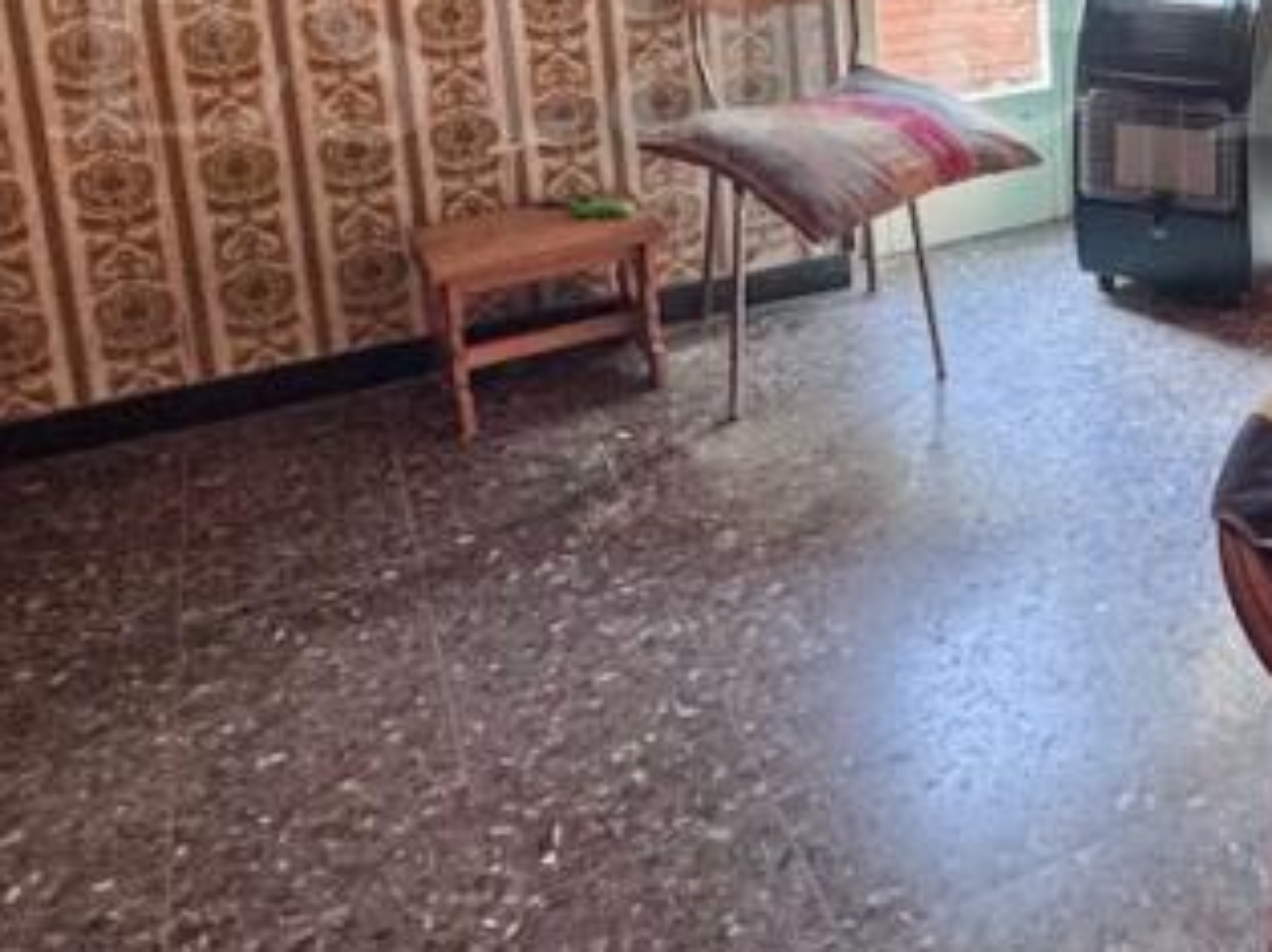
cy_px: 8
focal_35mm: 44
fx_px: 1616
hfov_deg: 36.3
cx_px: 1404
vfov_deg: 30.6
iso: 200
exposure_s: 1/99
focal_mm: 2.22
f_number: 2.2
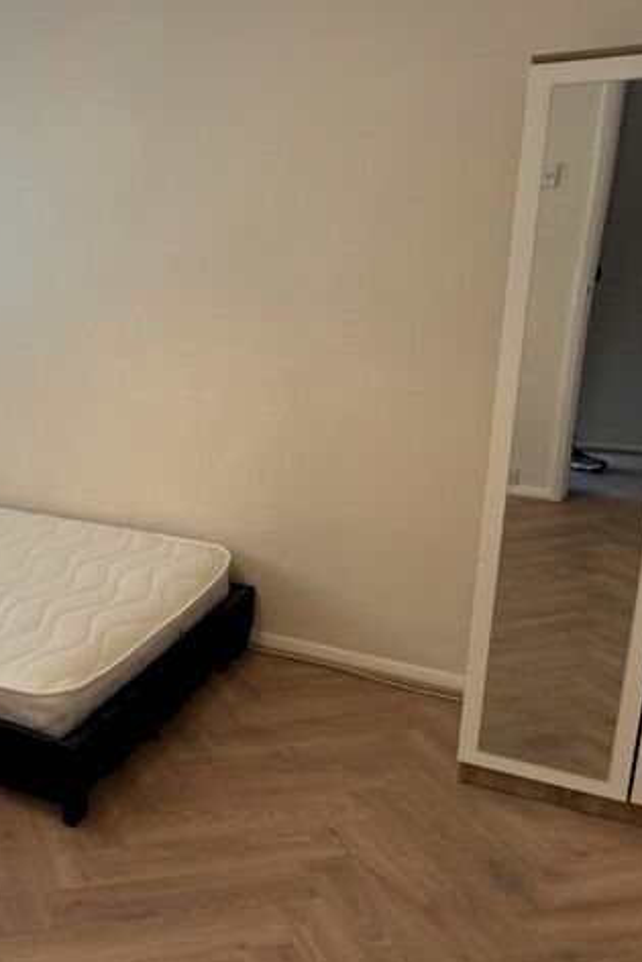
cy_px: 498
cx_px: -37
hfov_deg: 32.3
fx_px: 989
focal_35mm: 37
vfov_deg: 51.9
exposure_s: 1/100
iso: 200
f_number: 1.78
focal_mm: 6.86
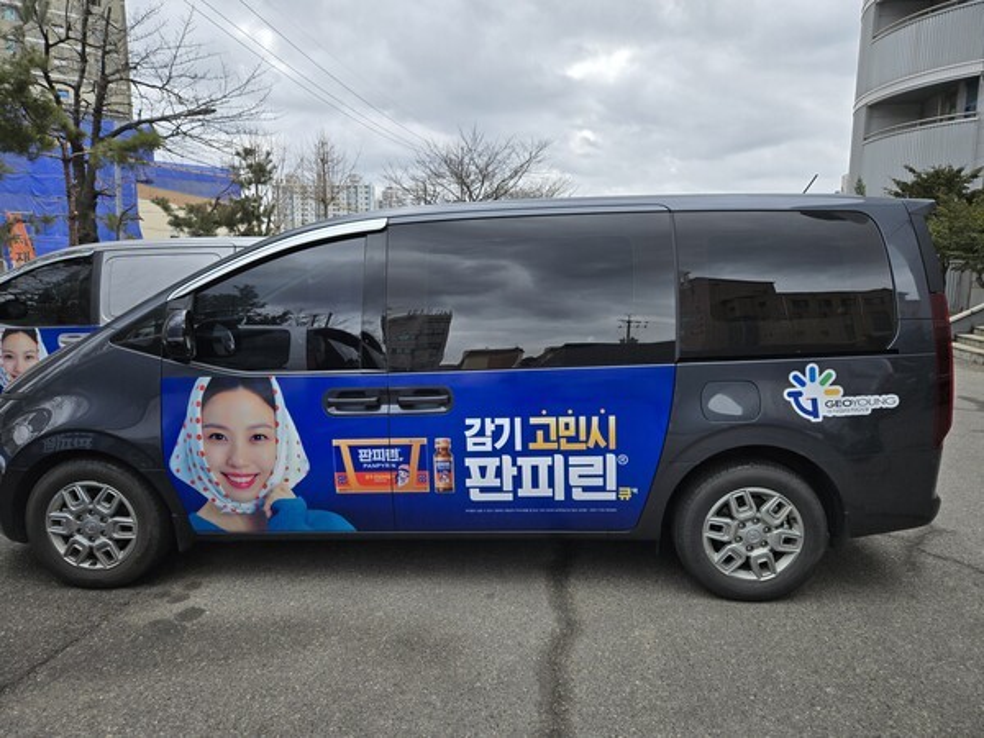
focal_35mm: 23
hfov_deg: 73.9
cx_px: 492
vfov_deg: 58.9
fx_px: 654
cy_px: 369
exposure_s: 1/2708
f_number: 1.8
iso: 80
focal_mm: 5.4
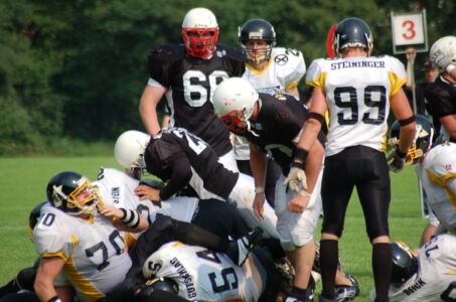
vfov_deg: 3.8
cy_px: 151
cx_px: 228
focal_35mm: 360
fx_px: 4550
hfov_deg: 5.7
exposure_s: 1/1000
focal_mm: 240
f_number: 5.3
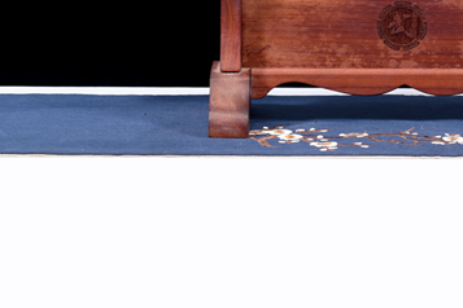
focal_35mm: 148
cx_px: 349
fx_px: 1903
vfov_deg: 9.2
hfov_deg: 13.8
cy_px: -56
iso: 100
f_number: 6.3
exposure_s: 1/125
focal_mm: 60
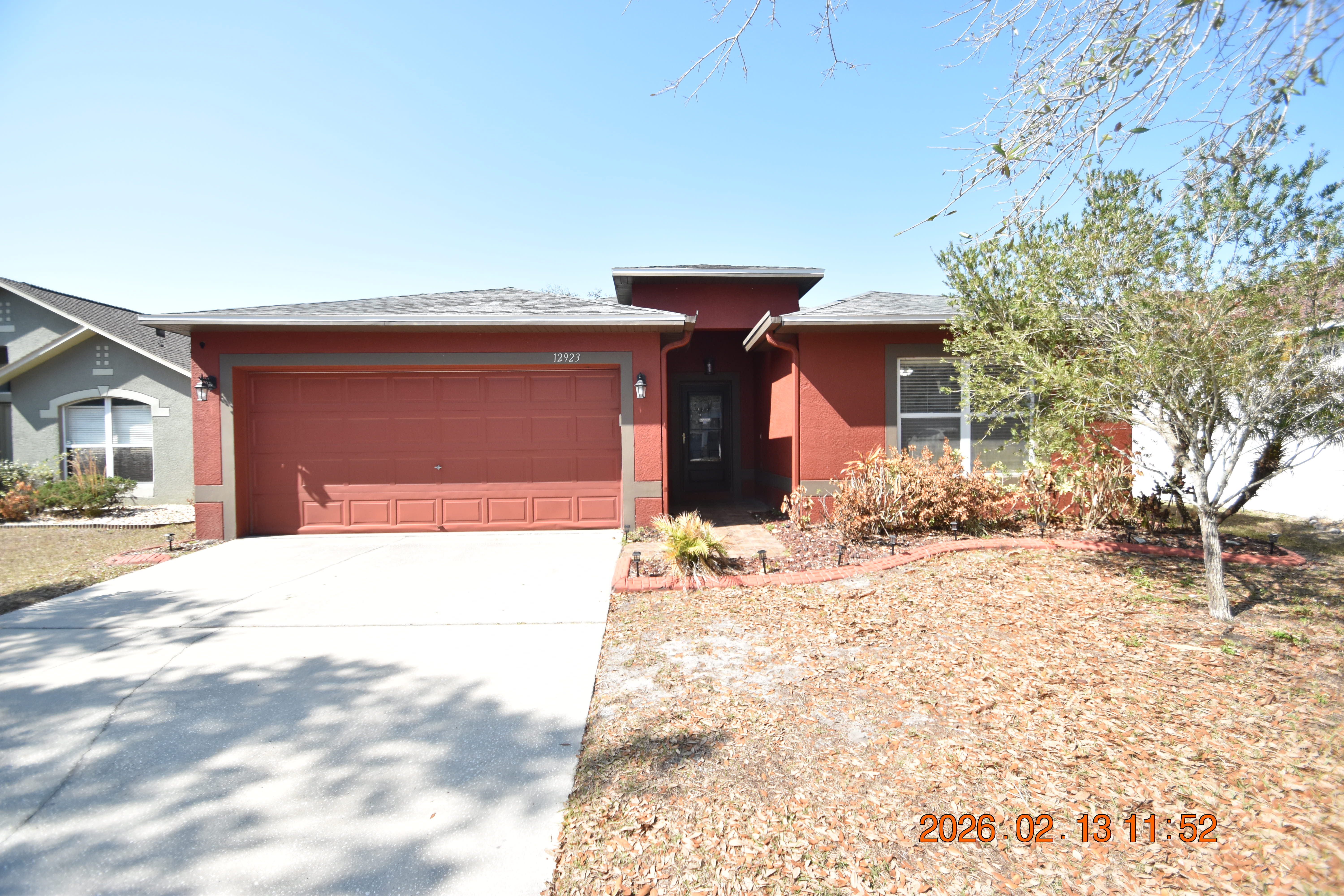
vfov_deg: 77.3
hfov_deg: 100.4
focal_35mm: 15
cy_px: 448
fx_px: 560
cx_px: 672
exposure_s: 1/3000
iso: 800
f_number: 3.5
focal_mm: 10
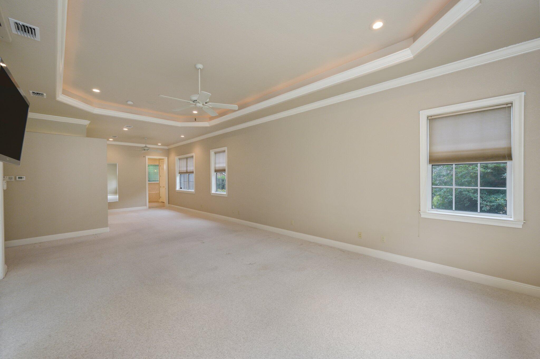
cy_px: 180
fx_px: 210
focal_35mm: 14
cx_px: 270
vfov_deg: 81.1
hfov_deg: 104.3
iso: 400
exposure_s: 1/8
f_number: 9
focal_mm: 14
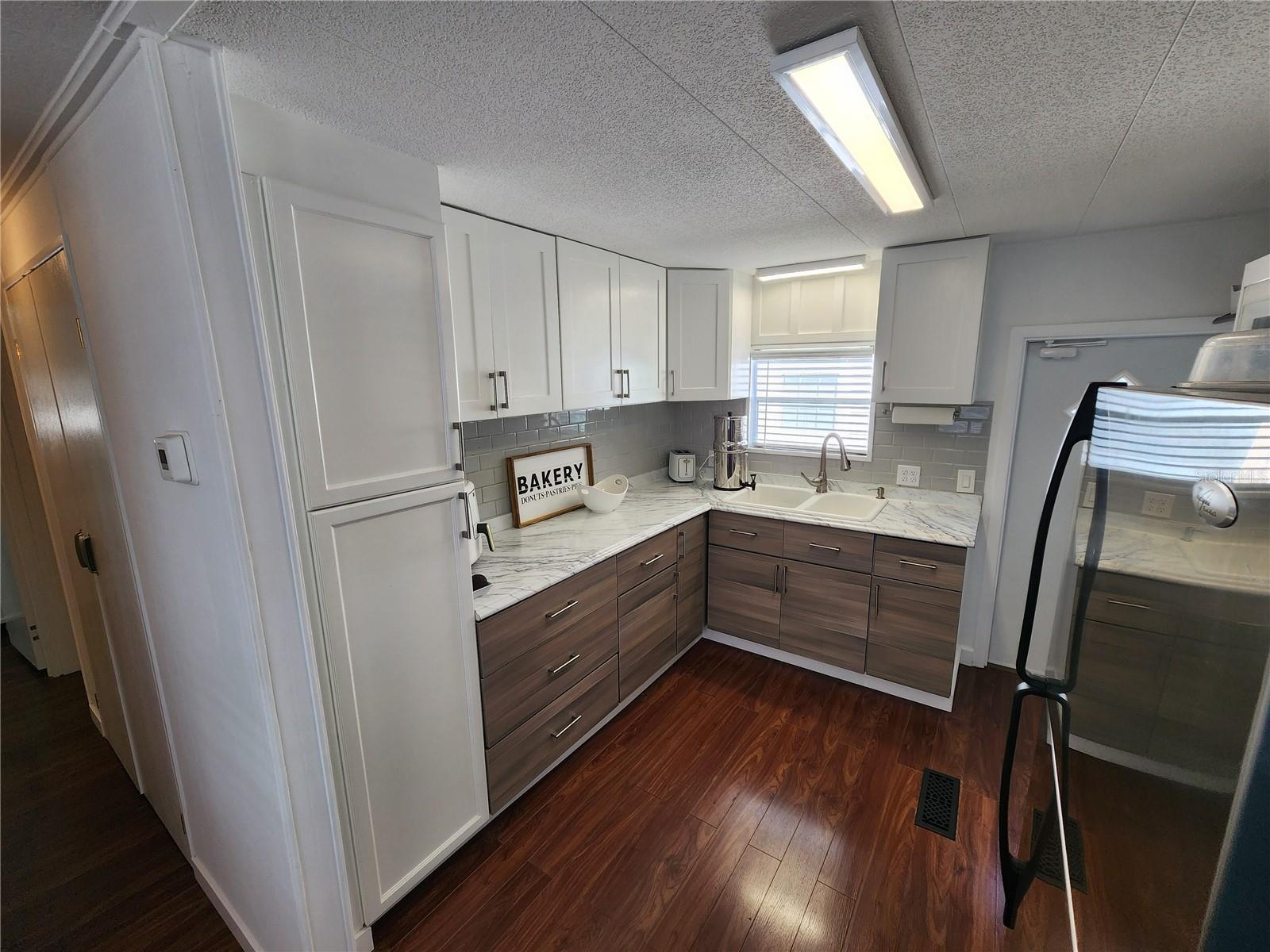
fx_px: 477
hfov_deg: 106.2
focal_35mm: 13
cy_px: 476
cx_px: 635
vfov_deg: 89.9
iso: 80
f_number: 2.2
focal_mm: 2.2
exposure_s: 1/120
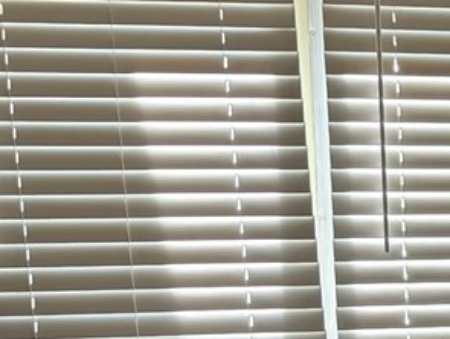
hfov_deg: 10.5
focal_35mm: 169
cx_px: 956
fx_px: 2200
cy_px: 412
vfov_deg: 8.7
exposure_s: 1/182
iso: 40
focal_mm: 5.96
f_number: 1.6
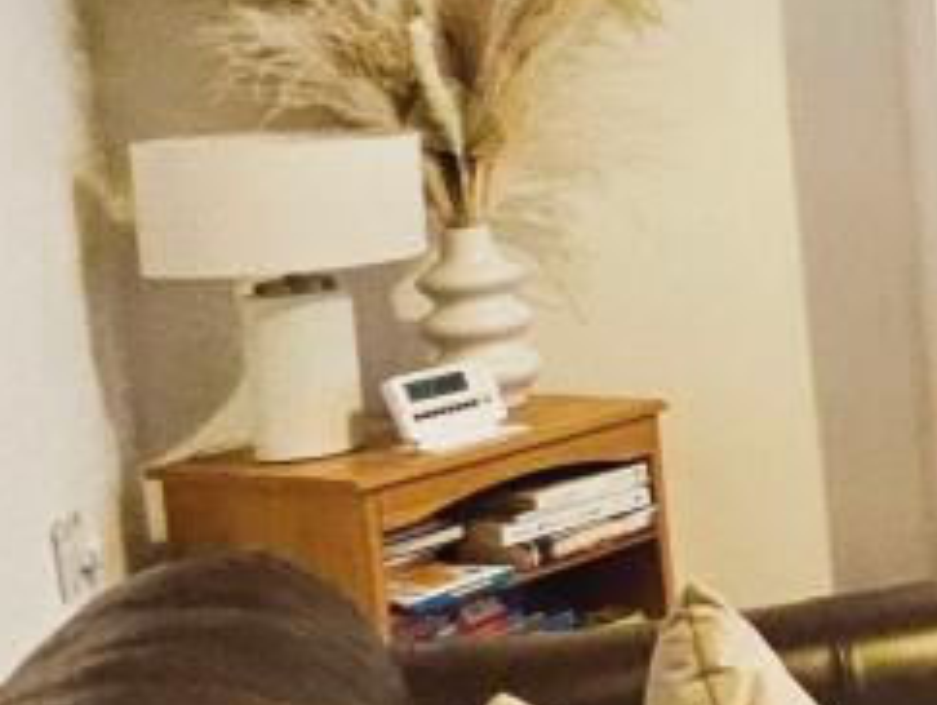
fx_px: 1490
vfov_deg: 26.3
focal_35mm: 55
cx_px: 1963
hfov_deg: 18.2
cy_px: 172
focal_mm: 1.7
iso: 320
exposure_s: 1/50
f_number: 2.2
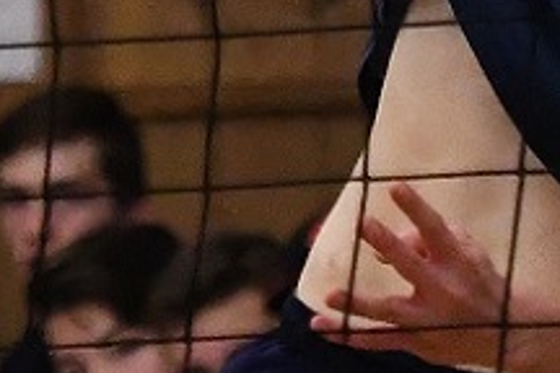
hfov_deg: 2.0
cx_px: -305
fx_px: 16130
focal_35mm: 1037
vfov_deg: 1.3
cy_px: -477
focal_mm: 120
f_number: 2.8
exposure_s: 1/1000
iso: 5600
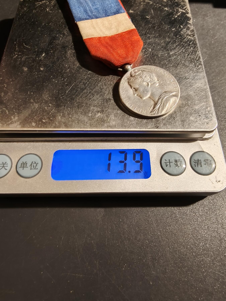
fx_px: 200
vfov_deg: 73.9
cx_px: 113
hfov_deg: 58.9
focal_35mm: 23
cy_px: 150
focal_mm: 2.32
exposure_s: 1/50
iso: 160
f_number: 2
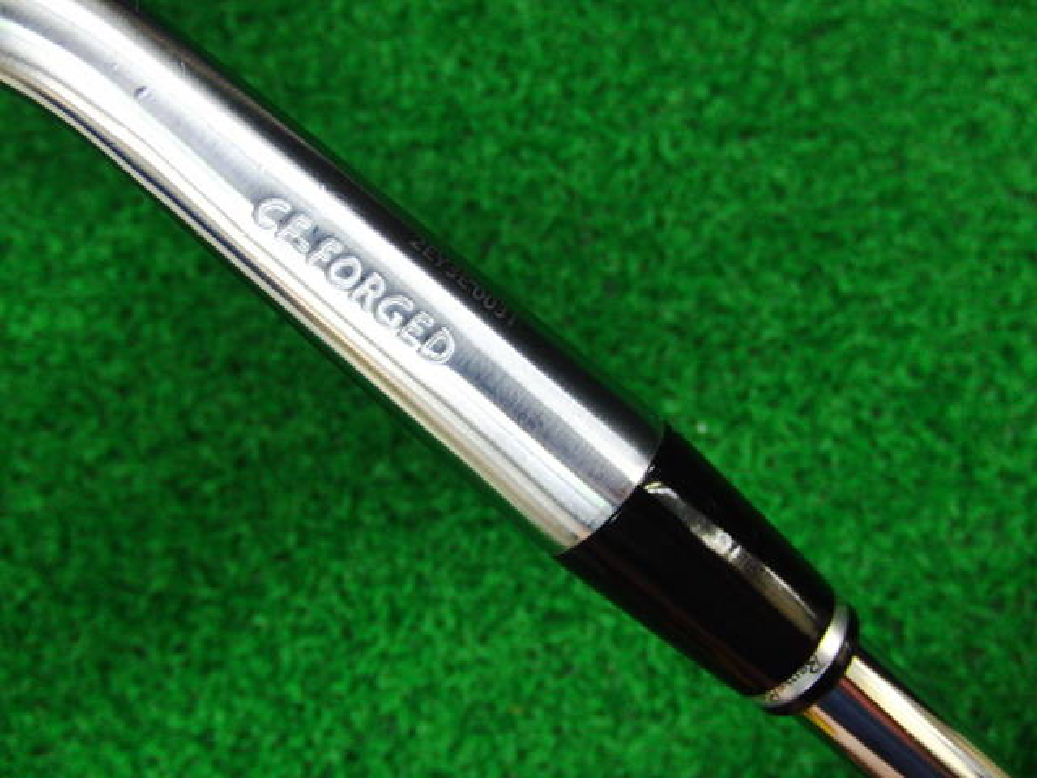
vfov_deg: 38.7
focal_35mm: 37
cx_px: 518
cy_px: 389
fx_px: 1108
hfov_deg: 50.1
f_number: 3.6
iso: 400
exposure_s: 1/50
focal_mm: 6.42
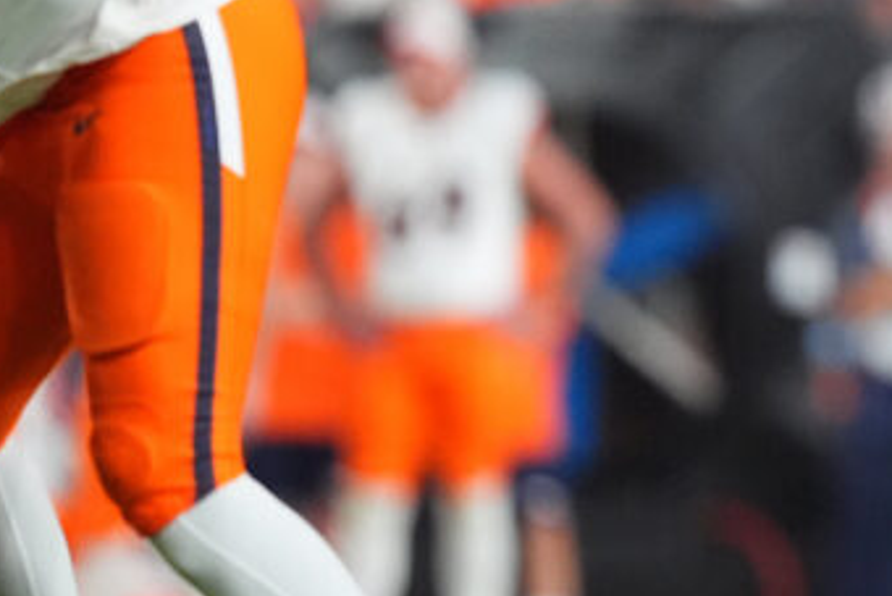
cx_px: 1139
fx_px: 29819
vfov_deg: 1.1
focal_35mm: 1203
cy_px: 114
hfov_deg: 1.7
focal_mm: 400
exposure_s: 1/3200
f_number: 2.8
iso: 5000
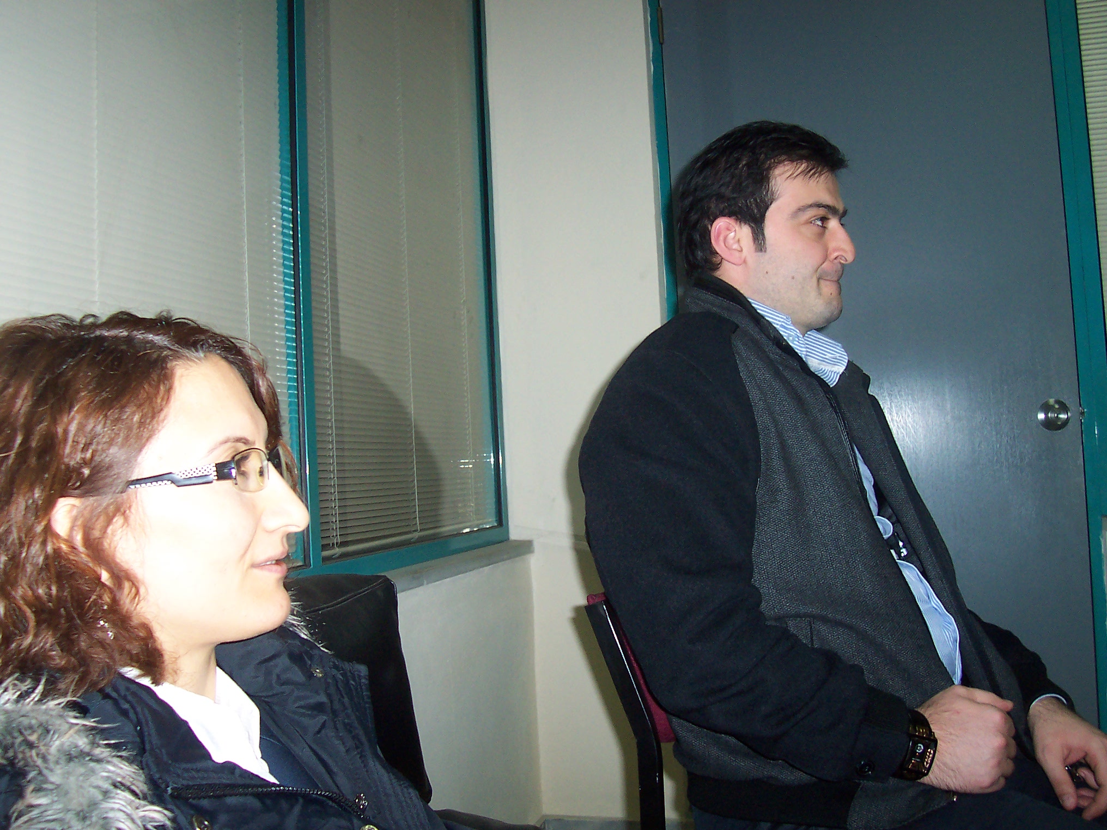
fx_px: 1183
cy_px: 415
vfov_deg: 38.7
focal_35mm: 37
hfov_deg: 50.1
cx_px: 554
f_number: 2.8
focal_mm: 5.6
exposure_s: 1/60
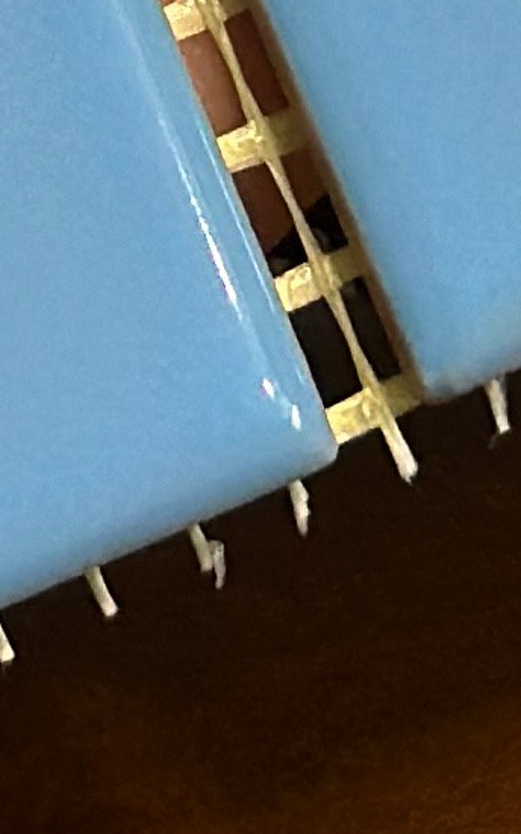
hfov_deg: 3.5
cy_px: -2006
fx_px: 8469
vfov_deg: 5.2
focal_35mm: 373
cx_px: 120
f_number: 1.78
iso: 100
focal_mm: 6.86
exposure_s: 1/100
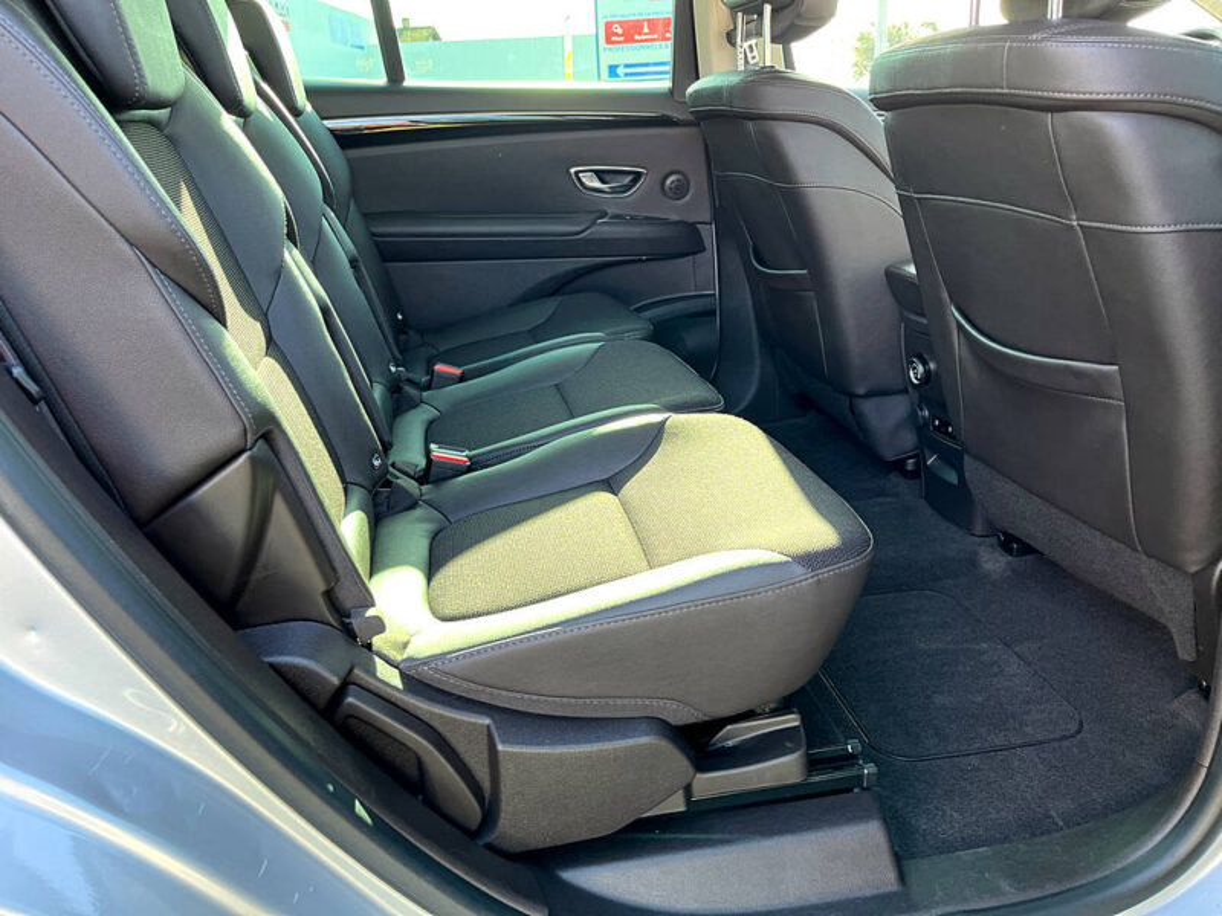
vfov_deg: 53.1
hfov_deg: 67.3
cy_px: 458
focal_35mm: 26
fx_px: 918
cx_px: 611
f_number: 1.6
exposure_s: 1/122
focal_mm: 5.1
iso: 100
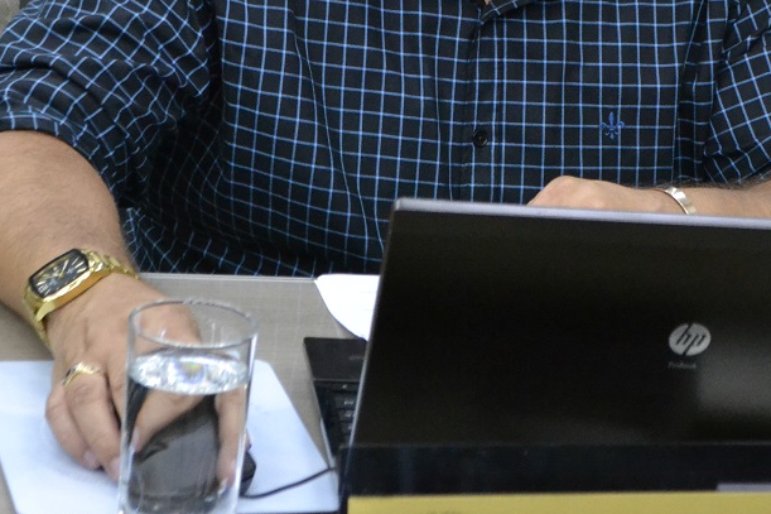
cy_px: -11
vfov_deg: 10.1
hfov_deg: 15.2
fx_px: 2869
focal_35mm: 134
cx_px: 625
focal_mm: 42
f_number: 5.3
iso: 3200
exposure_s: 1/50
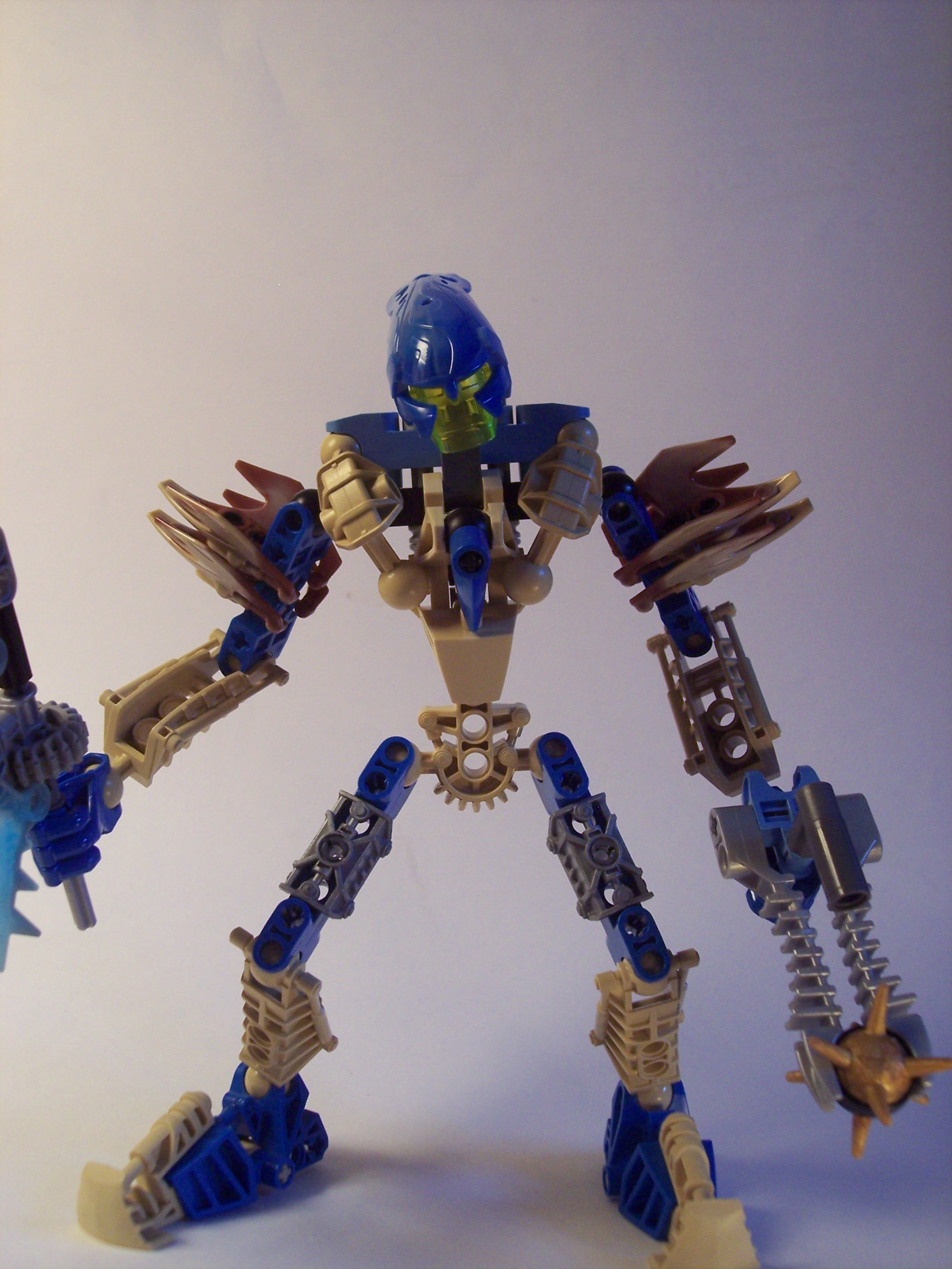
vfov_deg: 47.9
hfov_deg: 36.8
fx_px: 1430
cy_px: 634
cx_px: 476
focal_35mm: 39
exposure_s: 1/30
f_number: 3.4
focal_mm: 8
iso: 200
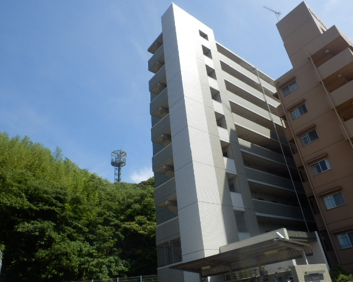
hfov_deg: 66.0
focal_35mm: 26
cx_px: 191
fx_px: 271
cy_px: 139
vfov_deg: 54.9
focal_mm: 4.2
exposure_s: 1/125
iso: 80
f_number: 7.9
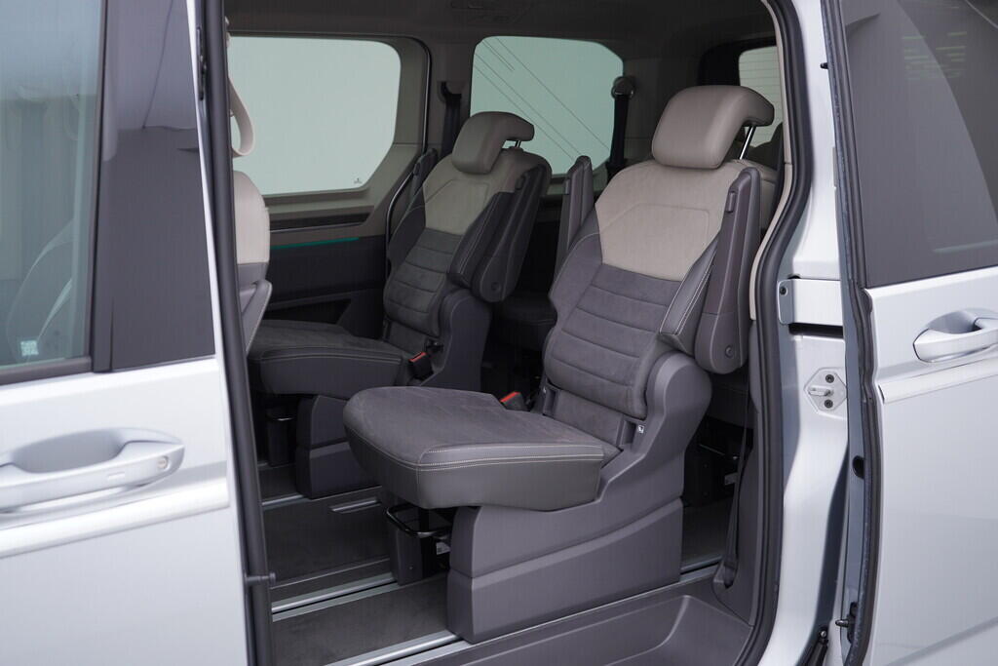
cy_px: 333
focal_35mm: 36
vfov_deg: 36.9
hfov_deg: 53.1
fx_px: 998
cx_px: 499
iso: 125
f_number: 3.2
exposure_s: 1/50
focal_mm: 24
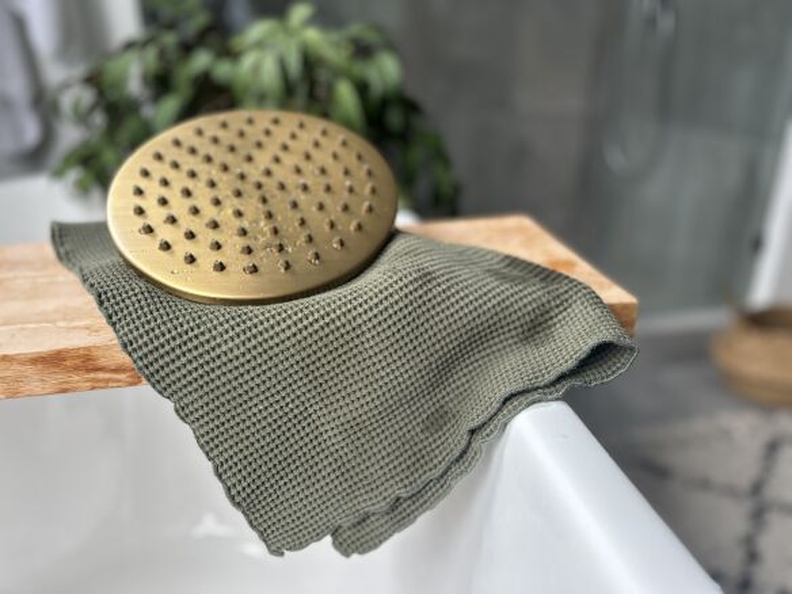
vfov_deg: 53.1
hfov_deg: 67.3
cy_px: 297
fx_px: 595
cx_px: 396
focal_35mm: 26
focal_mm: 5.7
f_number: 1.5
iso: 80
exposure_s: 1/121
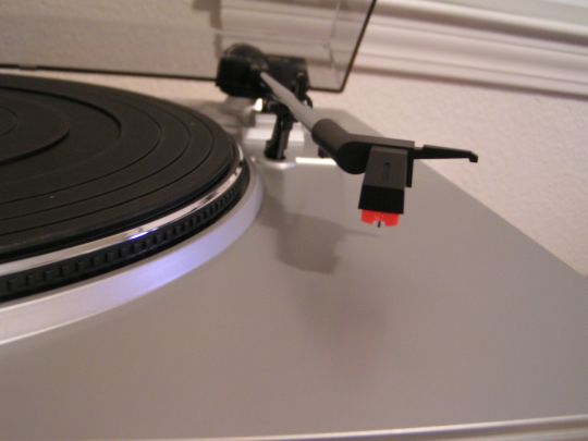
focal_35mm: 38
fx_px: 645
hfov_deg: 49.0
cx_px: 294
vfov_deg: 37.7
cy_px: 220
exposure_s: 1/3
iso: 200
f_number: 2.8
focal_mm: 5.8
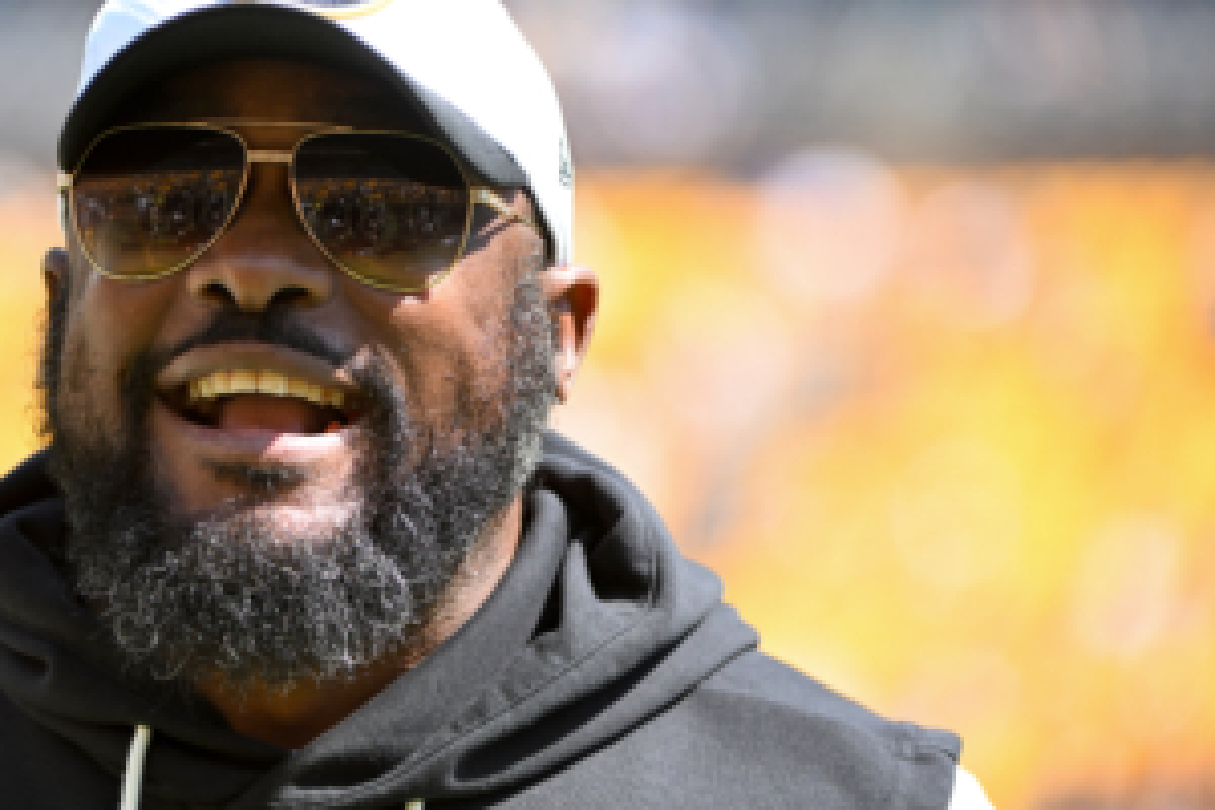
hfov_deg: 7.2
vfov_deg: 4.8
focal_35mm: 285
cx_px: 369
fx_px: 9618
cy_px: 330
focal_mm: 200
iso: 800
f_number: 4
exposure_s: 1/1600
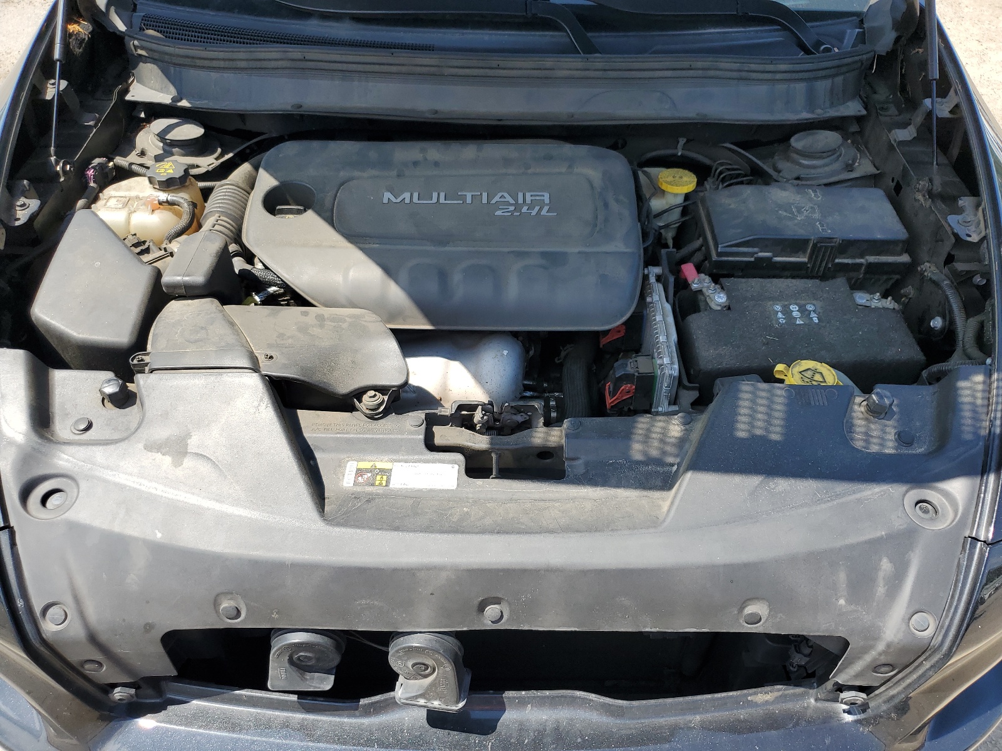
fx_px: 753
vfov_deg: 53.1
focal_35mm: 26
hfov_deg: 67.3
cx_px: 501
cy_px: 376
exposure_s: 1/1250
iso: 50
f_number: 1.5
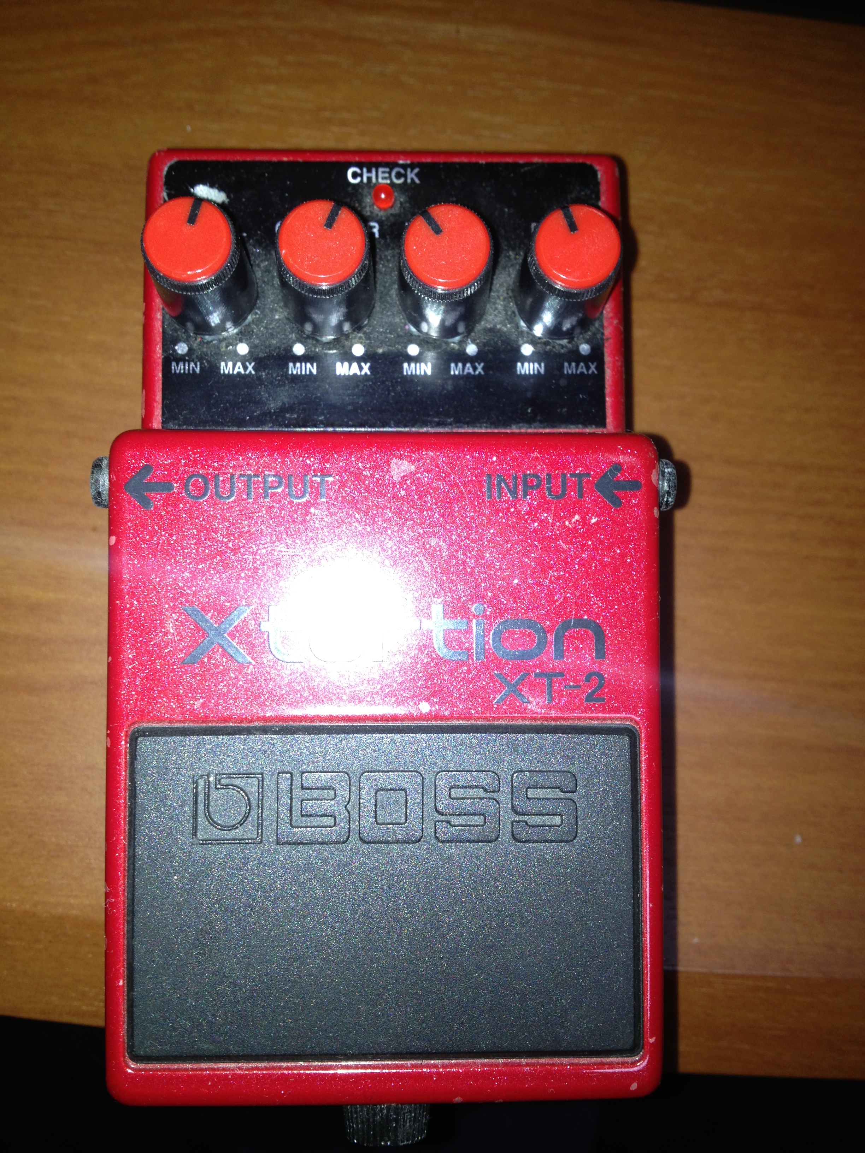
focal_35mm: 35
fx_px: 1166
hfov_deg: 40.7
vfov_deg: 52.6
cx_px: 432
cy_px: 576
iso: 50
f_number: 2.4
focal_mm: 4.28
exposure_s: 1/39
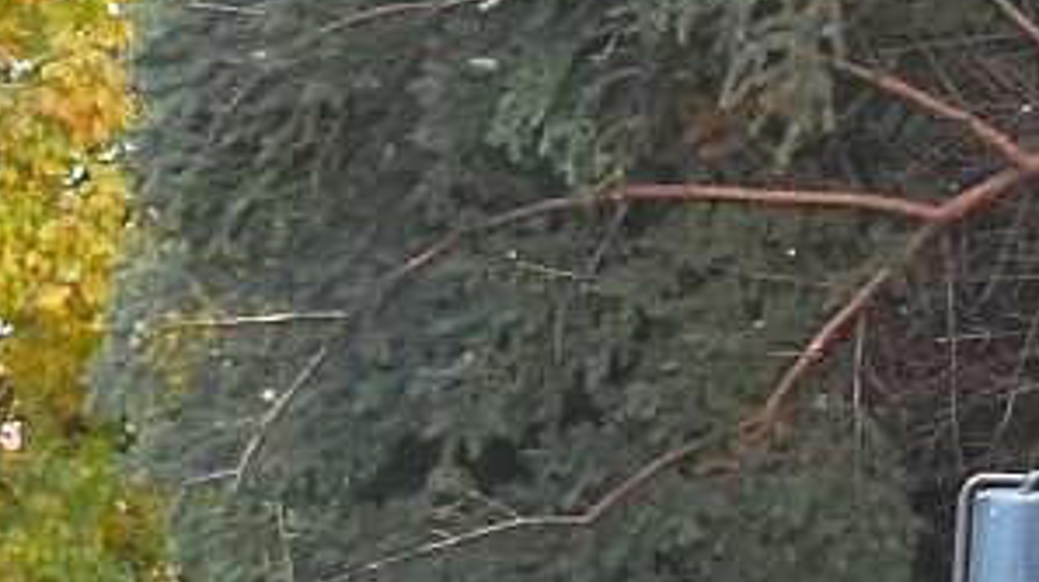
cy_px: 246
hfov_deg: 2.3
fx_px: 26039
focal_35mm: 946
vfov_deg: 1.3
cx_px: 1353
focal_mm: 112
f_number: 8
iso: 5000
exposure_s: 1/1000
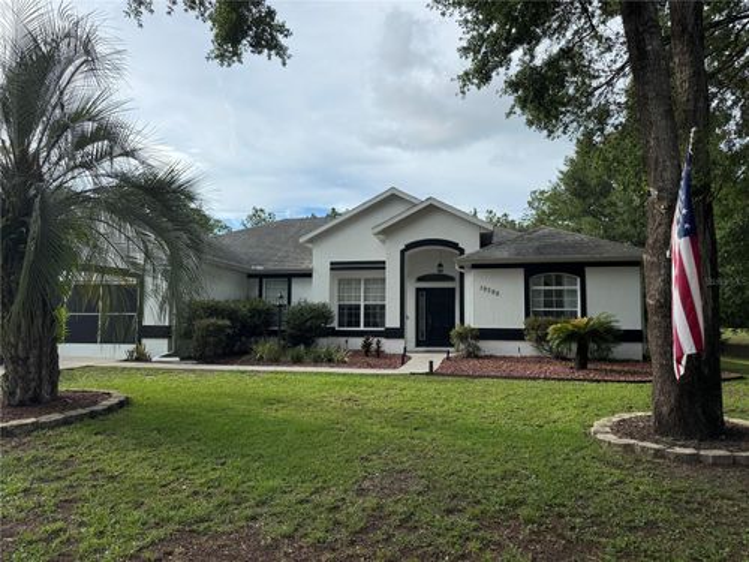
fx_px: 519
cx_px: 374
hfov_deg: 71.6
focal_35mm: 24
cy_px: 281
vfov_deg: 56.8
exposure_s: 1/3096
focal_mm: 6.76
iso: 80
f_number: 1.78
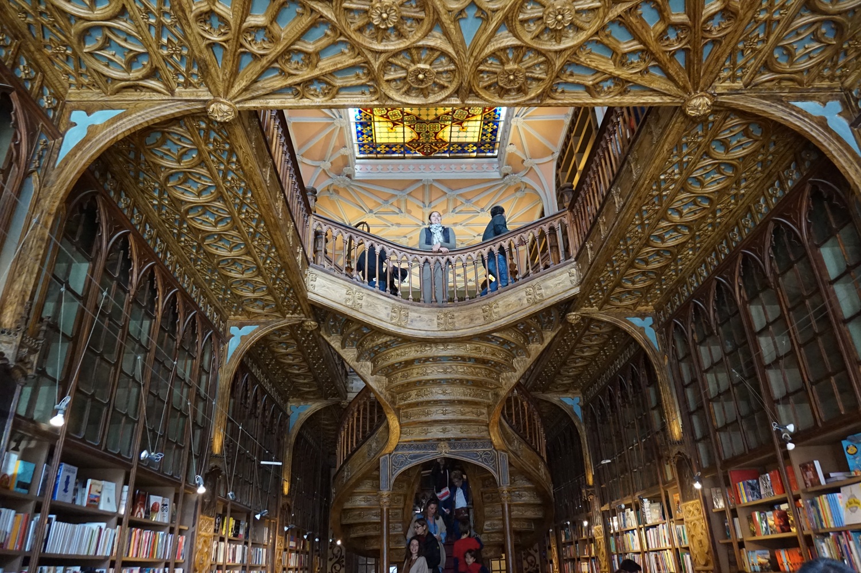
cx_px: 430
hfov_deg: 70.5
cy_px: 286
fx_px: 609
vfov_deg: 50.3
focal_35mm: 26
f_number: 3.5
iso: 3200
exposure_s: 1/160
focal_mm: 17
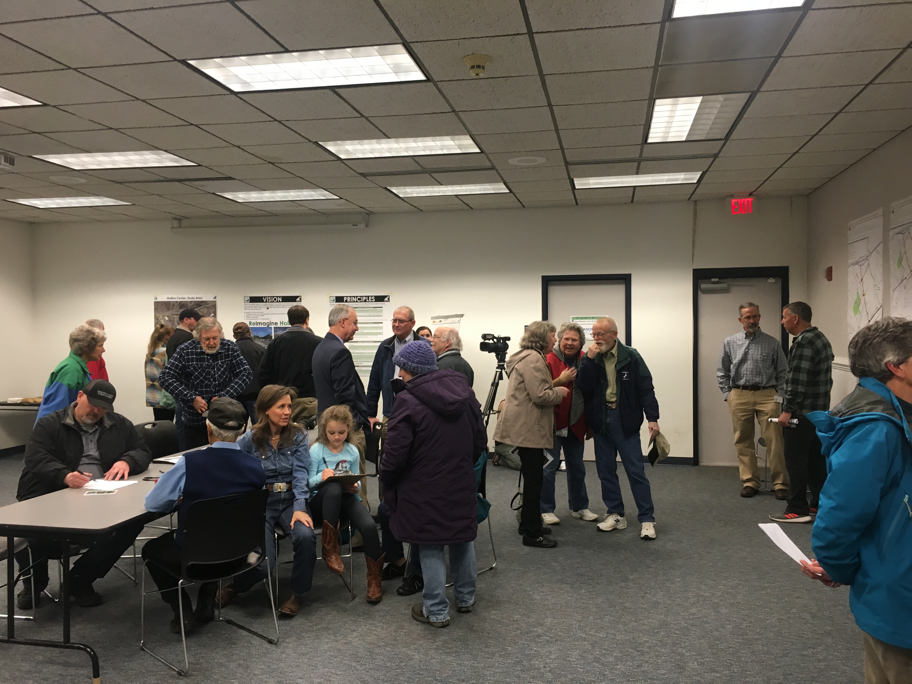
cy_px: 342
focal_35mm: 29
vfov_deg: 48.2
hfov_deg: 61.7
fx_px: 764
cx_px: 456
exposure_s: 1/30
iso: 80
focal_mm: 4.15
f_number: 2.2
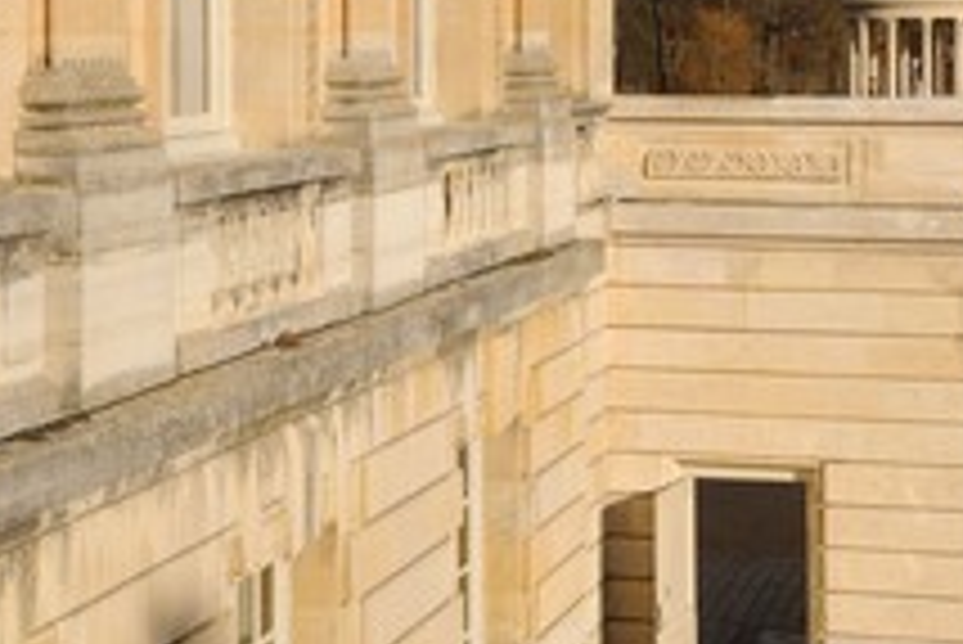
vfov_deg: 12.6
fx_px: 2891
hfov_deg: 18.9
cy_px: 59
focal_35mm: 108
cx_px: 382
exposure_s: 1/160
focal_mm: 55
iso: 200
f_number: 16
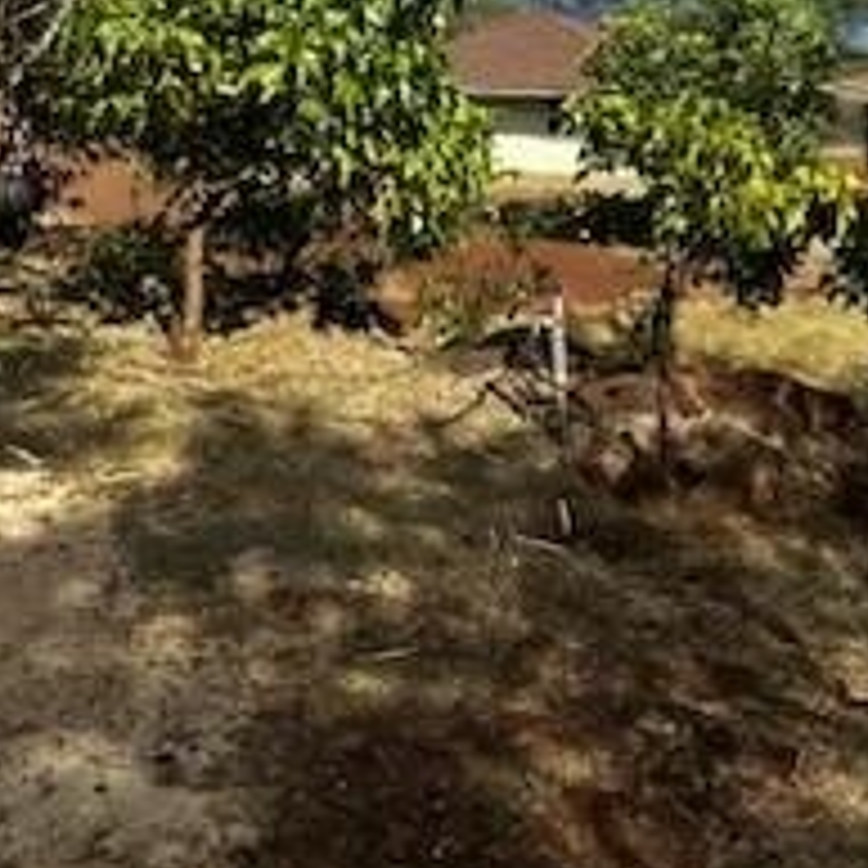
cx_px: 490
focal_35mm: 41
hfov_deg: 40.8
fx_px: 1163
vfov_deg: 37.9
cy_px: 67
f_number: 2.2
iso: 50
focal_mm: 2.22
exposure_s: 1/2212
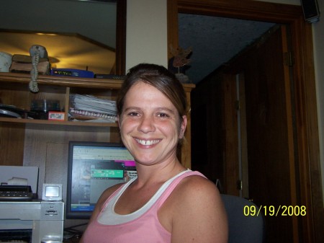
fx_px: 355
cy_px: 122
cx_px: 162
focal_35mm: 38
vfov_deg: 37.7
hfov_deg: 49.0
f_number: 2.8
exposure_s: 1/60
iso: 140
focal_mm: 6.3
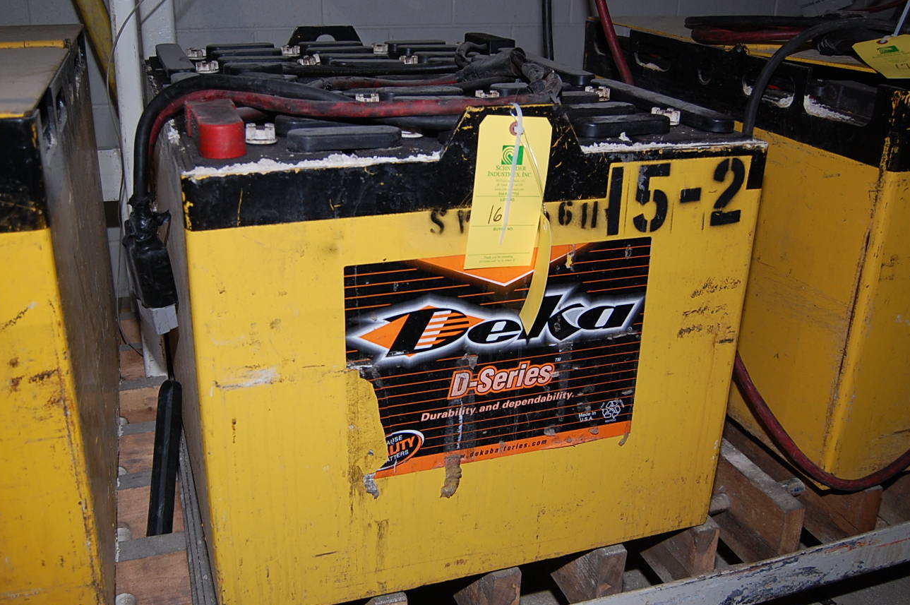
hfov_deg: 54.5
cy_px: 296
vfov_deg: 37.8
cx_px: 435
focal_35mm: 35
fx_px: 884
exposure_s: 1/60
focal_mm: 20
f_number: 4
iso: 400
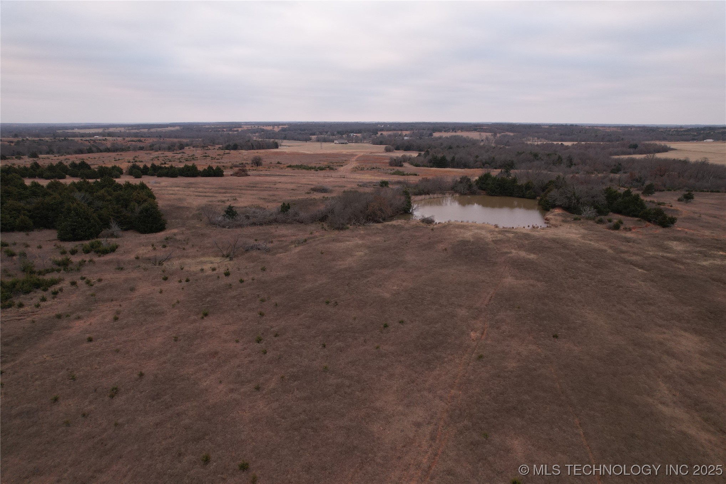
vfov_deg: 57.2
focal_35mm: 22
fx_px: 444
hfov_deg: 78.6
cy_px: 242
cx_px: 363
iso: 110
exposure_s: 1/30
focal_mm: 8.38
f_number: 2.8
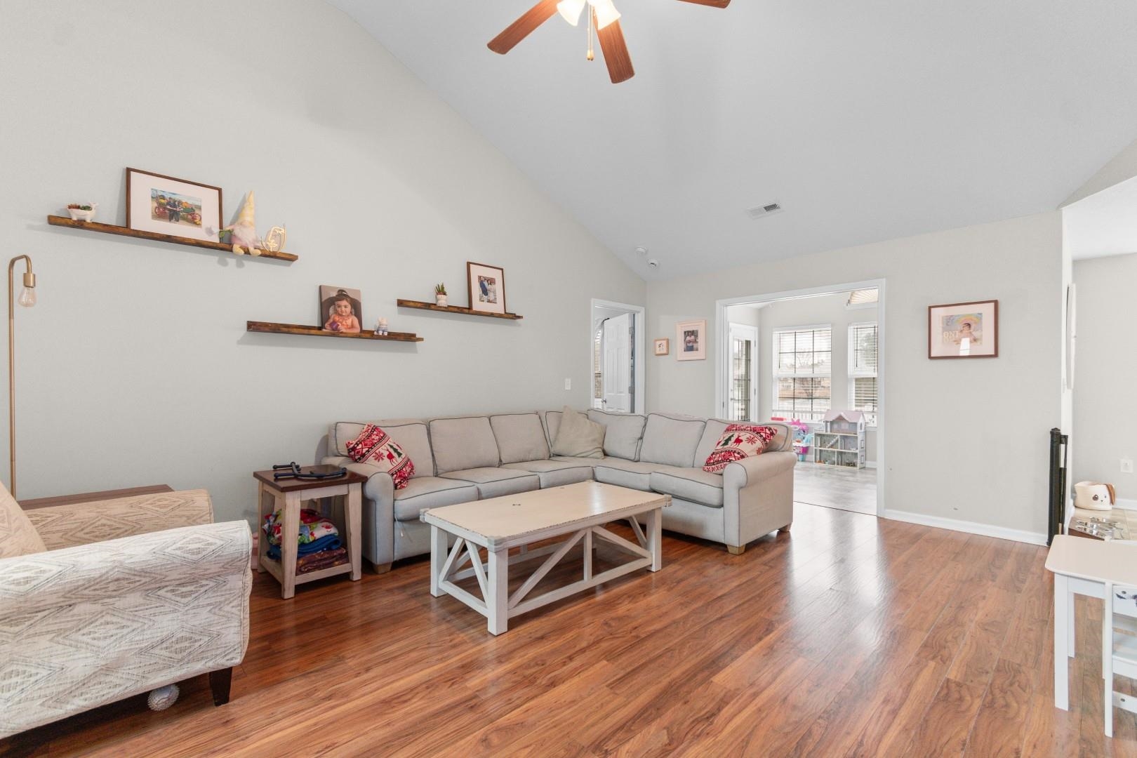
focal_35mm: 15
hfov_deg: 100.4
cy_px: 379
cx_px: 568
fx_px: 474
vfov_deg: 77.3
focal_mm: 10
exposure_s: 3
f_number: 4.5
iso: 100
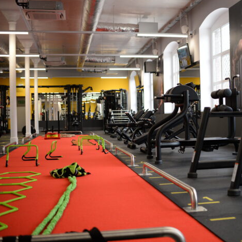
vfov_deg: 33.4
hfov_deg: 32.8
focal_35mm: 51
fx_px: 403
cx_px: 178
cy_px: 120
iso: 1600
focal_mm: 35
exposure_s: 1/640
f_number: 2.8
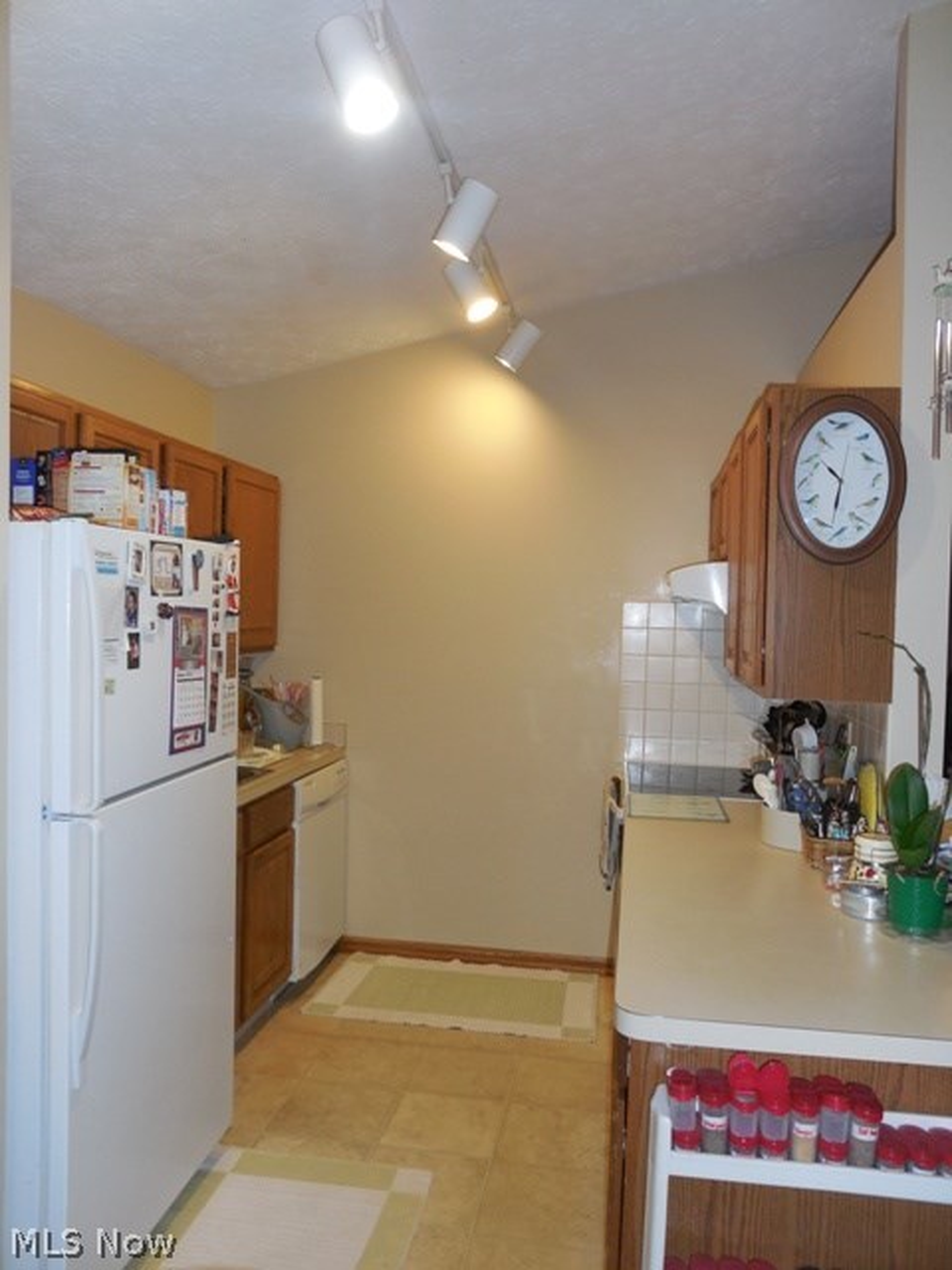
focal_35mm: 26
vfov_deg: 67.3
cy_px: 635
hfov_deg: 53.1
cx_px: 476
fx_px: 953
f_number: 3.5
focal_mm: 4.6
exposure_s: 1/25
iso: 250
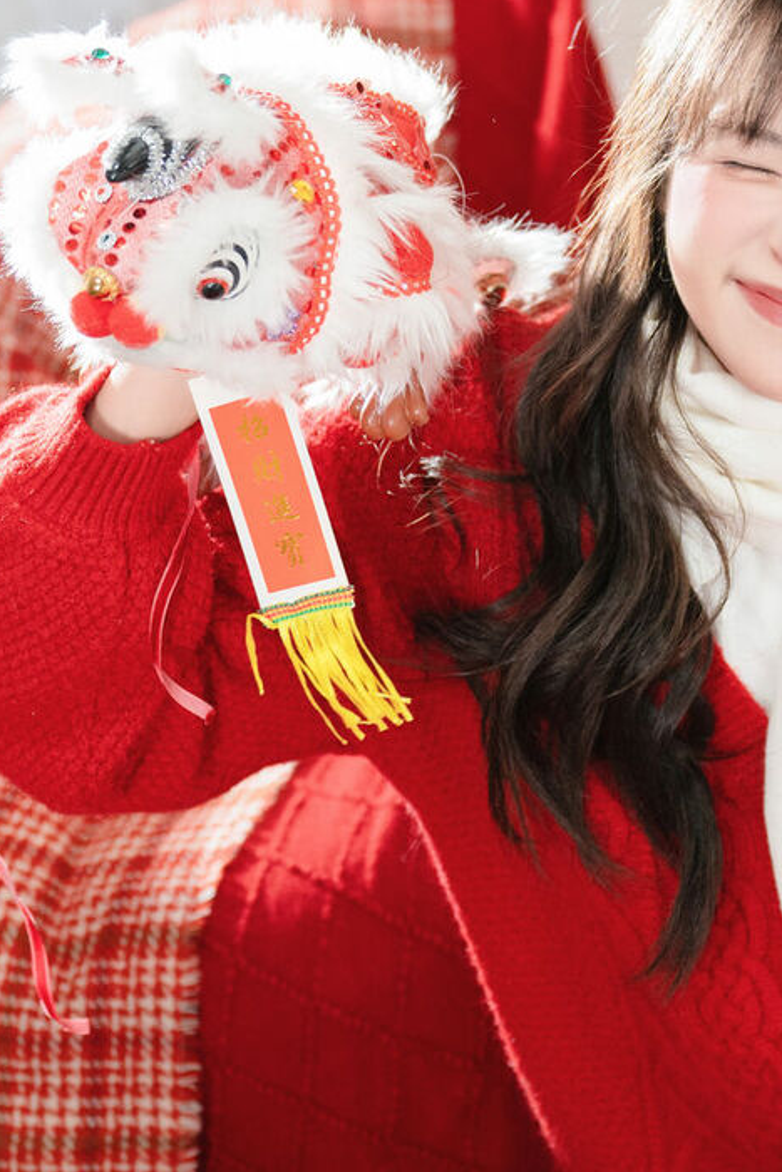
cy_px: 642
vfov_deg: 10.9
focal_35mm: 189
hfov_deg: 7.3
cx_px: 710
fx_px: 6155
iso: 1250
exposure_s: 1/200
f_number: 2.8
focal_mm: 84
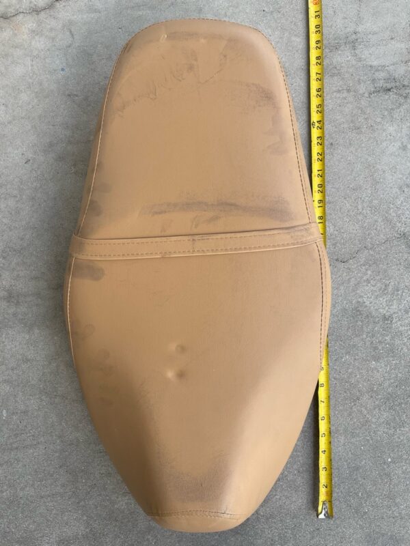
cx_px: 205
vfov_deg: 67.3
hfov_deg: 53.1
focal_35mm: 26
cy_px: 273
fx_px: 411
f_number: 1.6
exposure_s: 1/427
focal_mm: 5.1
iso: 32
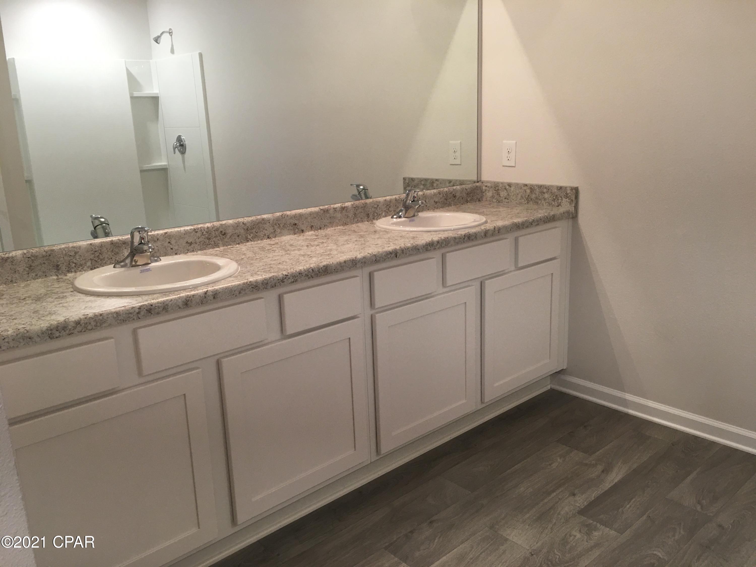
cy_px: 284
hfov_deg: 61.7
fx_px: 633
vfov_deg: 48.2
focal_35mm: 29
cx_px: 378
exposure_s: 1/17
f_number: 2.2
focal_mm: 4.15
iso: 40
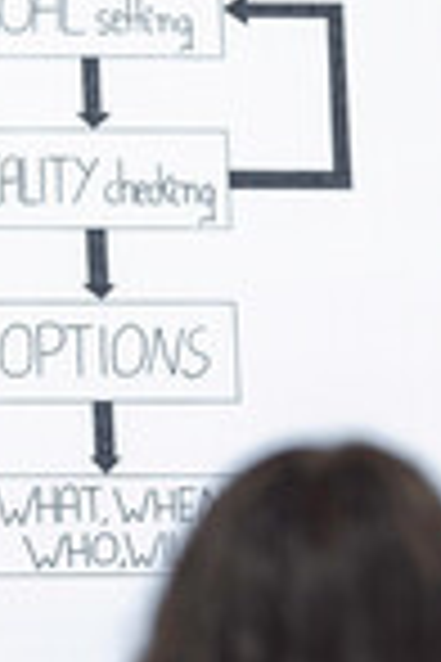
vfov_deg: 4.5
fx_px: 8452
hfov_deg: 3.0
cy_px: 345
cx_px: 806
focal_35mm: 460
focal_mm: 135
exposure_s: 1/160
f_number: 2
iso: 200
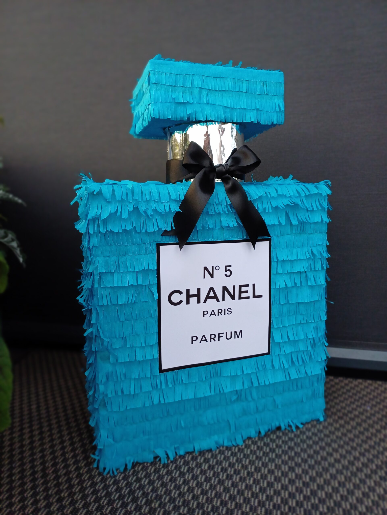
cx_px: 194
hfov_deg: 54.9
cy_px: 258
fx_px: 373
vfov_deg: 69.4
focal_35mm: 25
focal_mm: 4.65
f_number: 1.8
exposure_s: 1/60
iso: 250
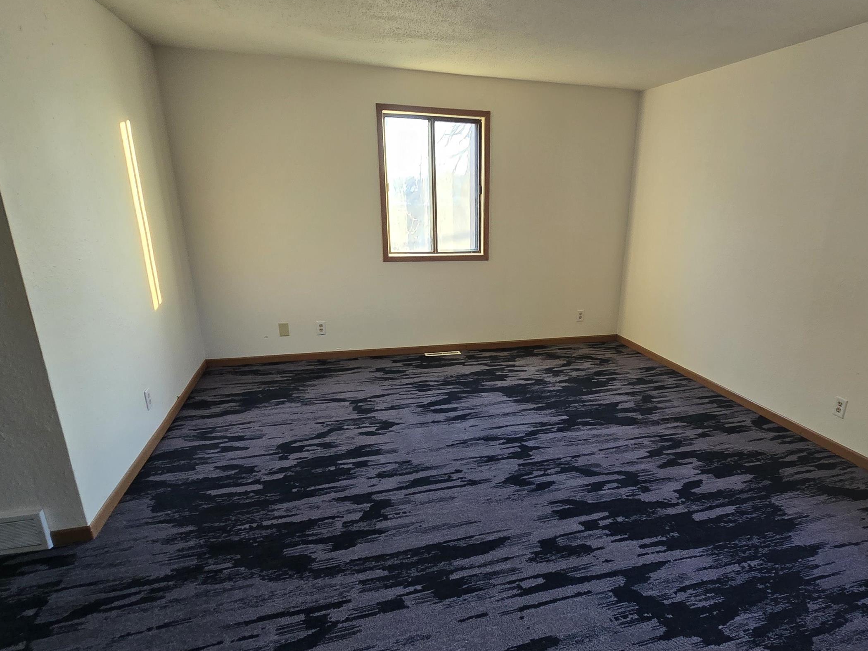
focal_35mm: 19
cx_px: 509
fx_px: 476
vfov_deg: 68.4
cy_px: 364
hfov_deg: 83.9
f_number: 2.2
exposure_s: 1/60
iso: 200
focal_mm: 2.2
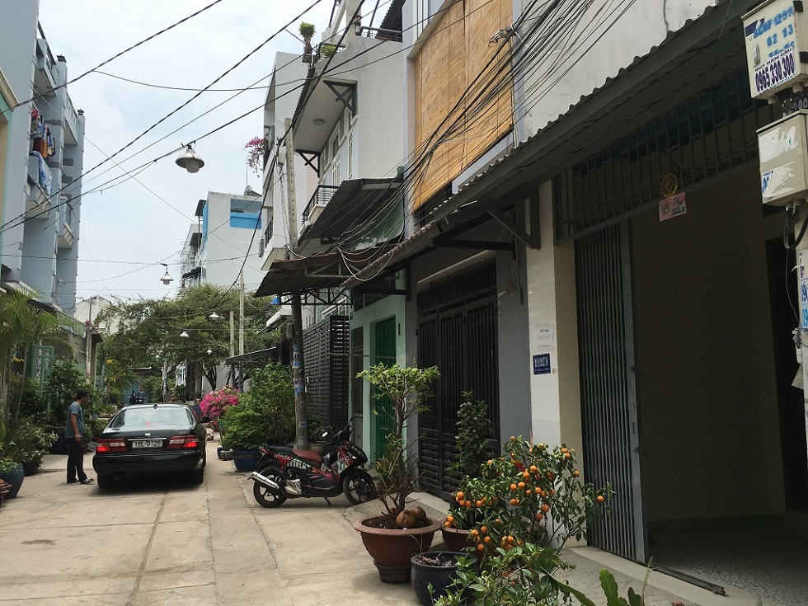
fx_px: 677
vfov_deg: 48.2
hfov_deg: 61.7
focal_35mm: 29
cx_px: 404
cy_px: 303
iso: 25
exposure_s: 1/1672
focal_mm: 4.15
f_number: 2.2
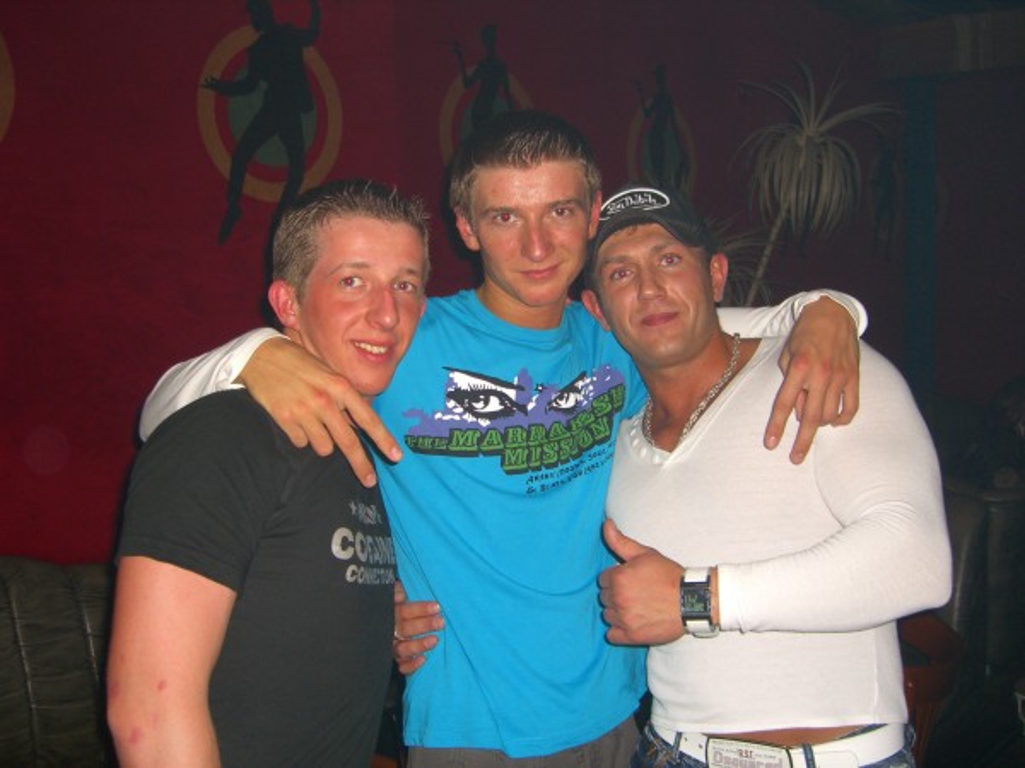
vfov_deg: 37.7
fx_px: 1125
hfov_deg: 49.0
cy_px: 384
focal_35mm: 38
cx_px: 512
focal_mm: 7.9
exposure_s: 1/60
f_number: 2.8
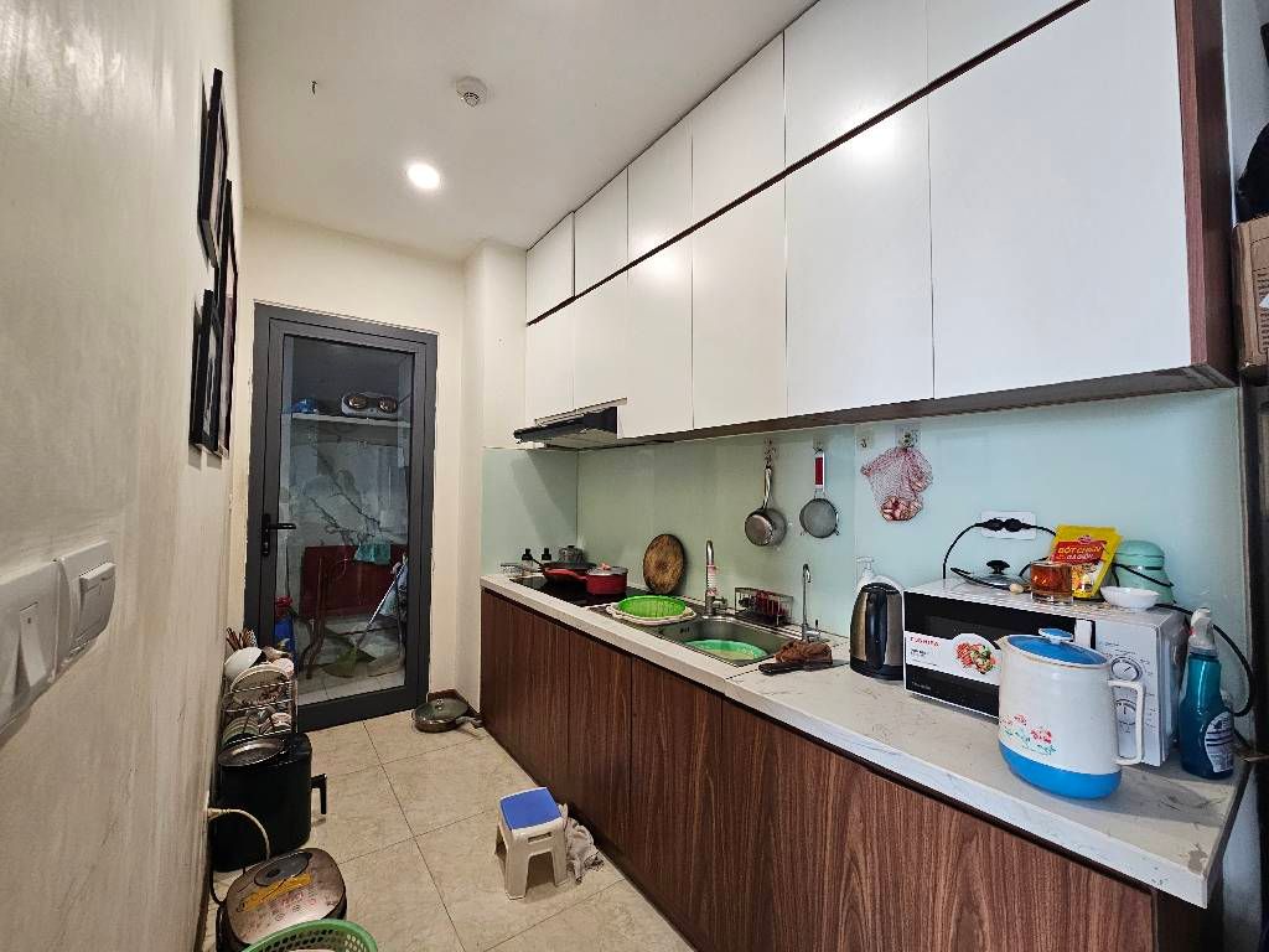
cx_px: 634
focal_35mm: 13
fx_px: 477
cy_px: 476
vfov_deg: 89.9
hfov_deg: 106.2
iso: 160
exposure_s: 1/70.8
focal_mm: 2.2
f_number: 2.2
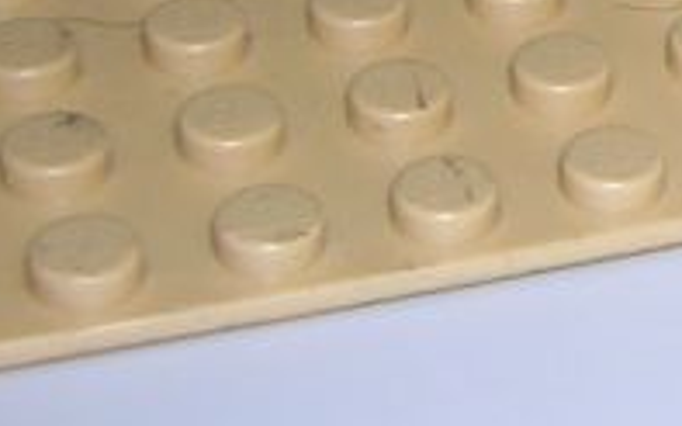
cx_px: 1322
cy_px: -440
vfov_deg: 8.0
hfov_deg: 12.1
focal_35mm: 155
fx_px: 2880
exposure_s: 1/60.1
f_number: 5.2
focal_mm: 4.7
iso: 100
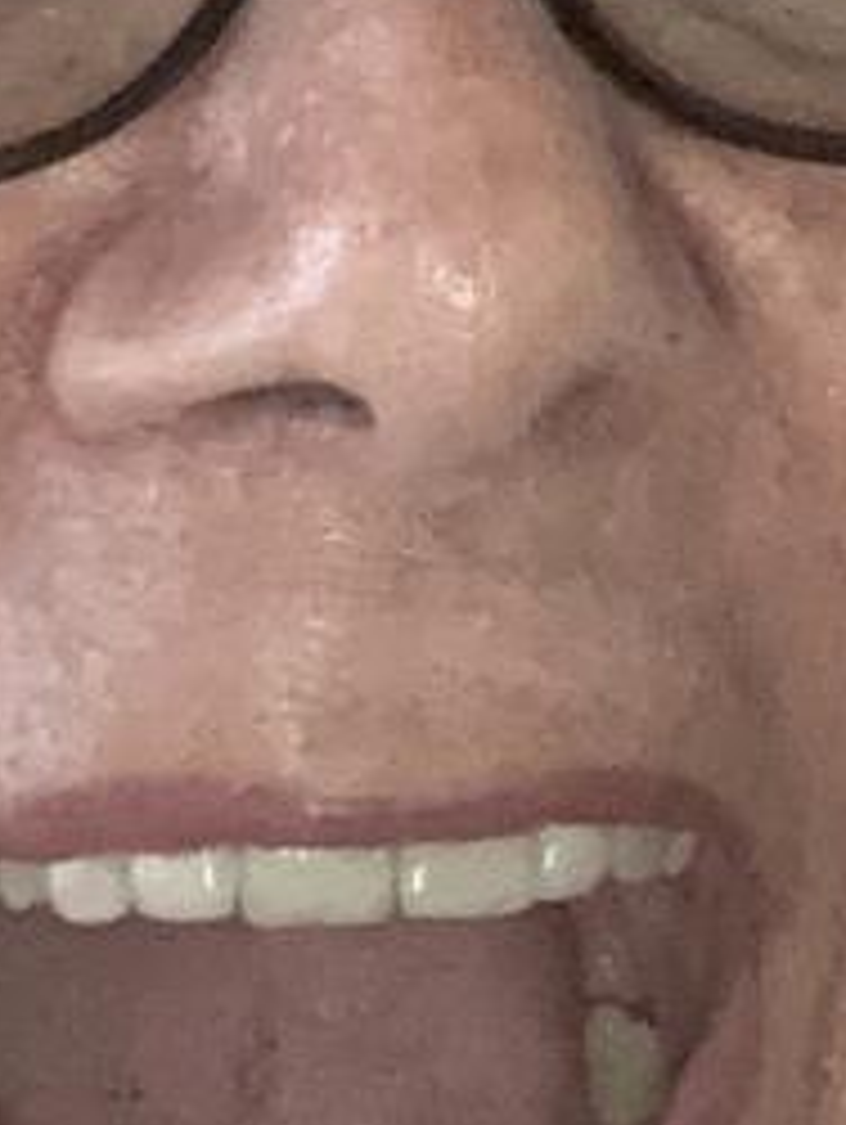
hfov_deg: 9.0
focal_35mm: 164
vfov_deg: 10.9
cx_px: 688
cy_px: -1143
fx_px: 5335
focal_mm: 2.87
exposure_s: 1/34
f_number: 2.2
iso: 500
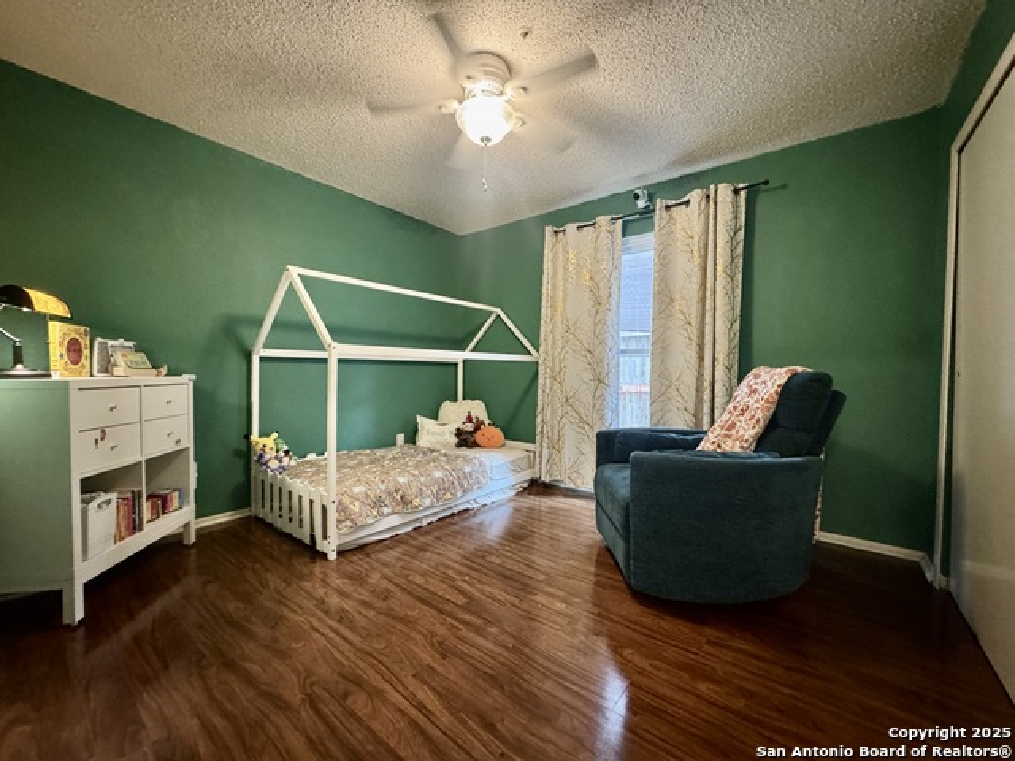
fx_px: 411
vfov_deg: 85.7
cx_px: 508
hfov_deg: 102.1
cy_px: 380
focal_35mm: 14
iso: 1000
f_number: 2.2
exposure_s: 1/60
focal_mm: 2.22
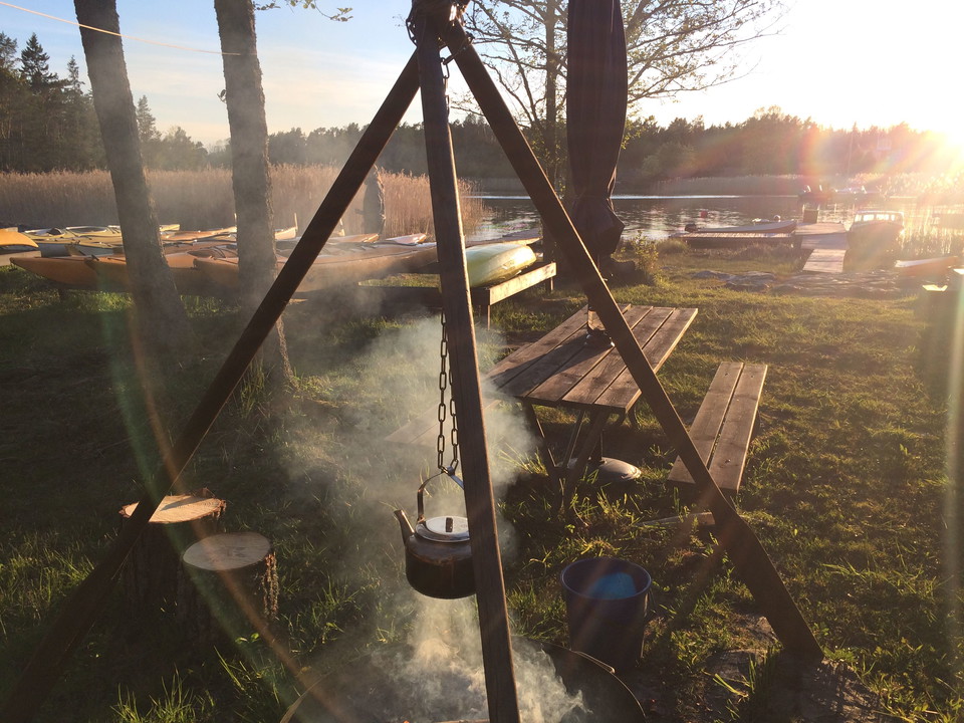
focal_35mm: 29
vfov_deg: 48.2
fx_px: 808
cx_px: 482
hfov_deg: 61.7
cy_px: 362
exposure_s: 1/662
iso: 32
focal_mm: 4.15
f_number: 2.2
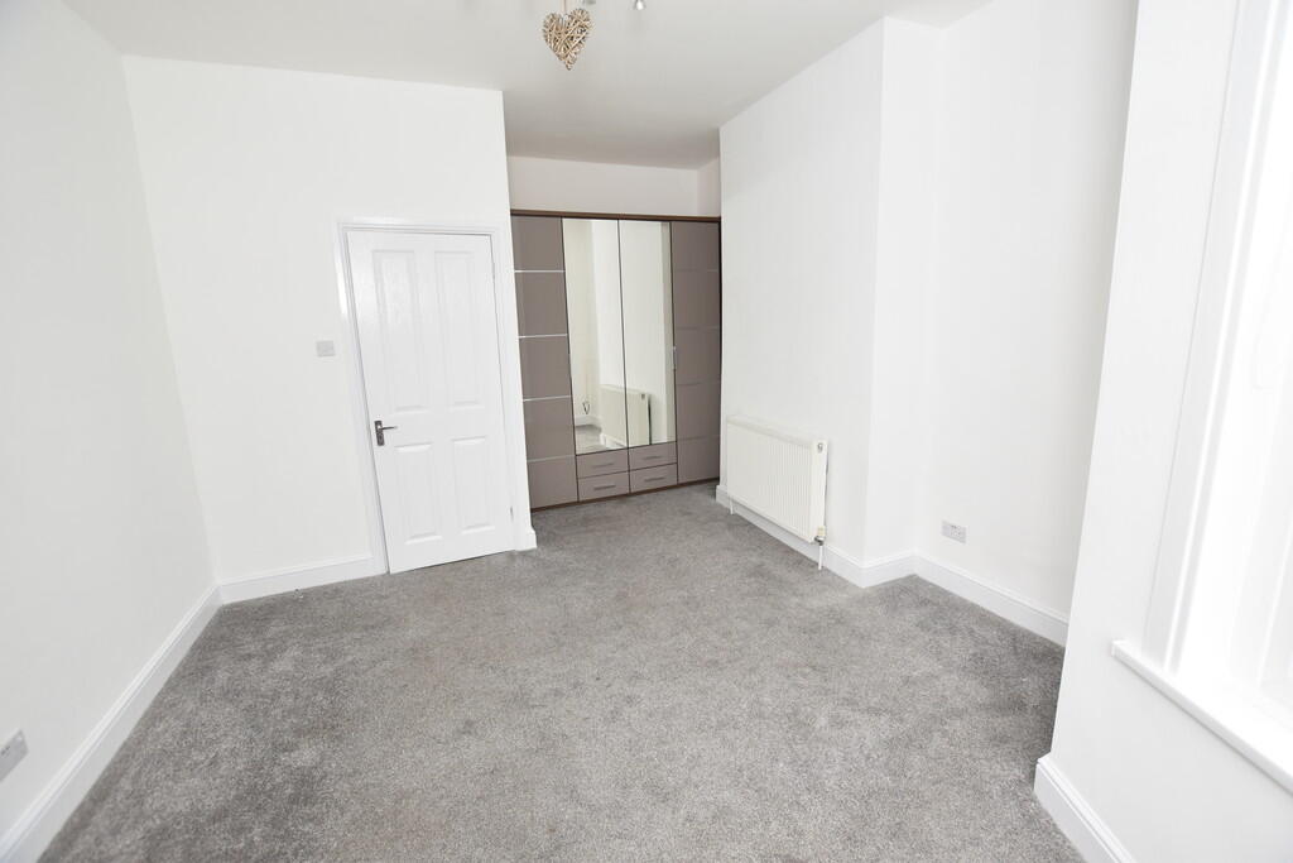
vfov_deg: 77.3
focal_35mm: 15
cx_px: 646
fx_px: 539
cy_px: 432
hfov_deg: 100.4
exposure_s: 1/200
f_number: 5
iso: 320
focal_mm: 10
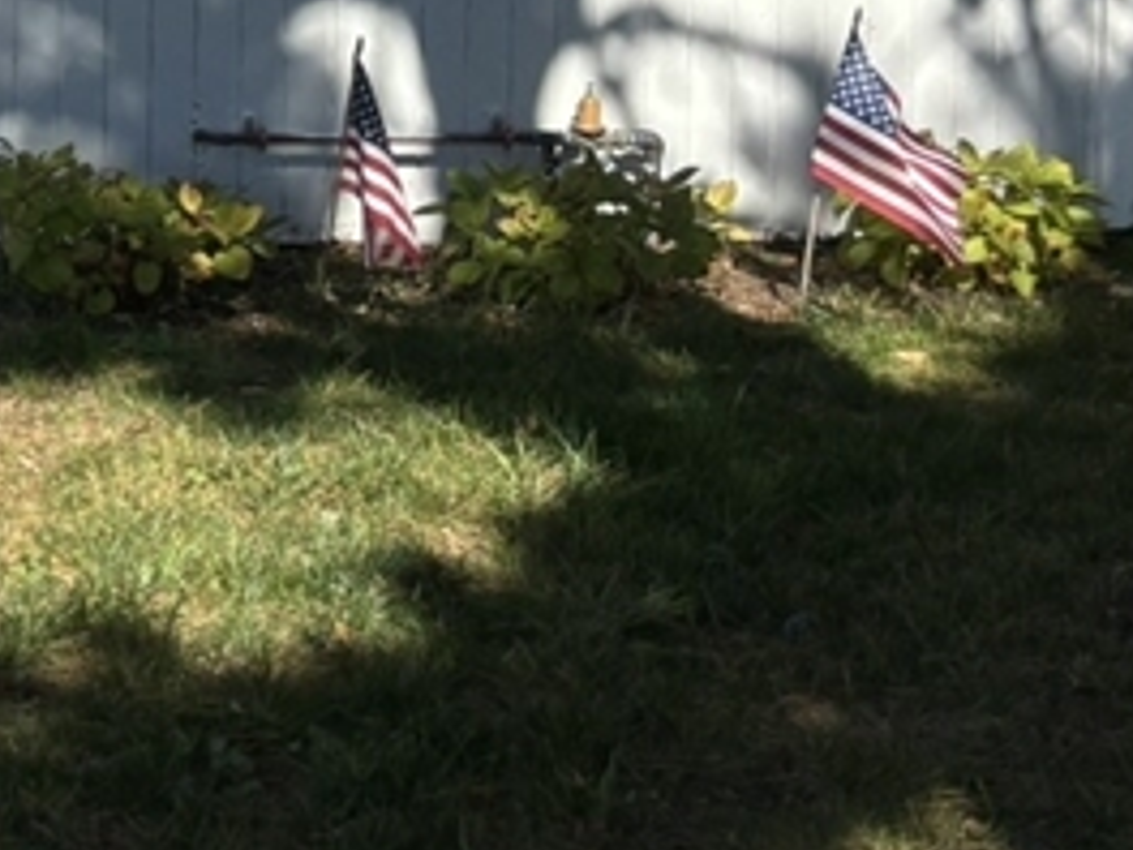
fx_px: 3306
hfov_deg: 17.3
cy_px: -292
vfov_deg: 14.0
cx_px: -631
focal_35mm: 101
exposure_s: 1/6329
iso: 50
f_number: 1.6
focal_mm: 5.96
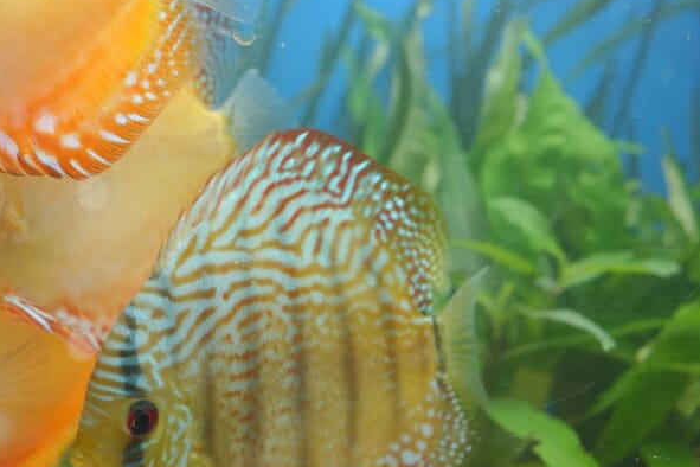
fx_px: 1497
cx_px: -47
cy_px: 117
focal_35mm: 77
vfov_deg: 17.6
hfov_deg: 24.7
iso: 1600
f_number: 4
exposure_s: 1/160
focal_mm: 35
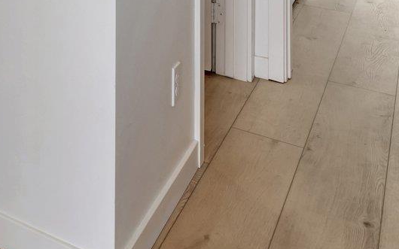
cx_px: -117
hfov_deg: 28.5
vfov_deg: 17.8
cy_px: -194
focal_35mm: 59
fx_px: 641
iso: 400
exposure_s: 1/60
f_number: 8
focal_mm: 15
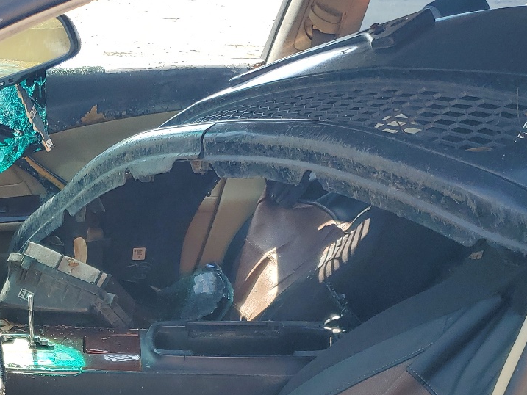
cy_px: 380
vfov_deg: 24.3
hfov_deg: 32.0
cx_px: 78
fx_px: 883
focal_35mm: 58
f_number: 1.5
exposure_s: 1/667
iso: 50
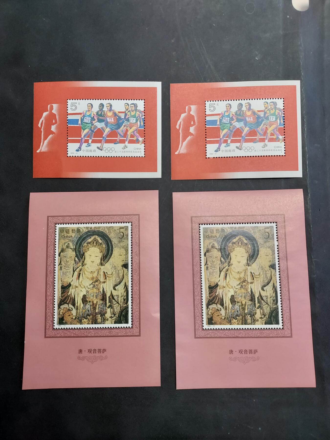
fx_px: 305
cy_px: 220
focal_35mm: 24
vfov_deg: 71.6
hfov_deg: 56.8
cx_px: 165
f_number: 1.8
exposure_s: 1/50
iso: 160
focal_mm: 4.6
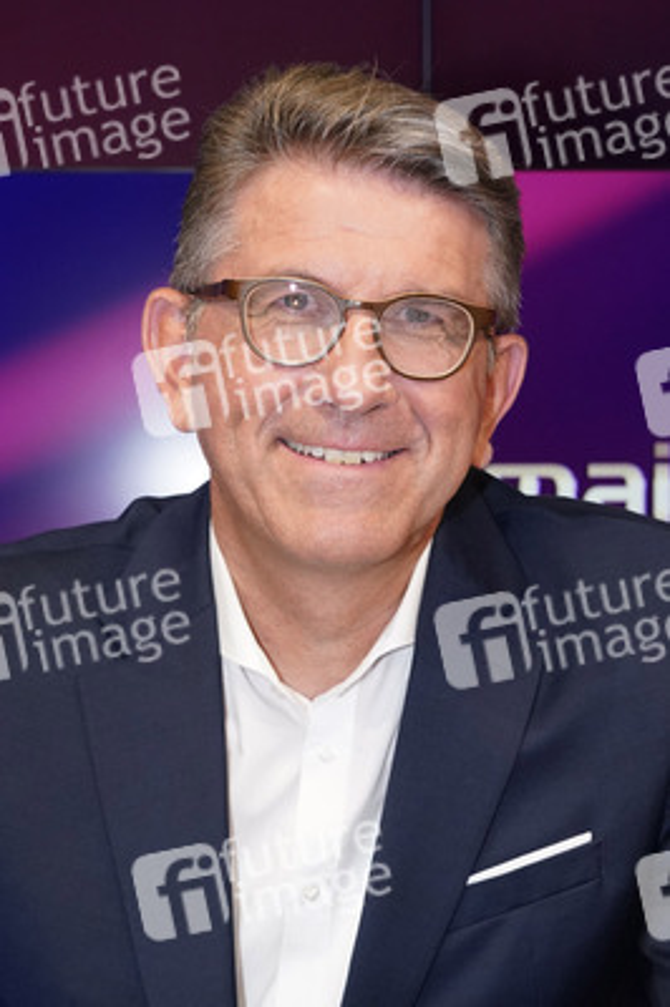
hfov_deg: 32.6
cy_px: 504
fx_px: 1146
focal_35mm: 41
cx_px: 335
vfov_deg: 47.4
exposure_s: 1/125
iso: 2000
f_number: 5.6
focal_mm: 41
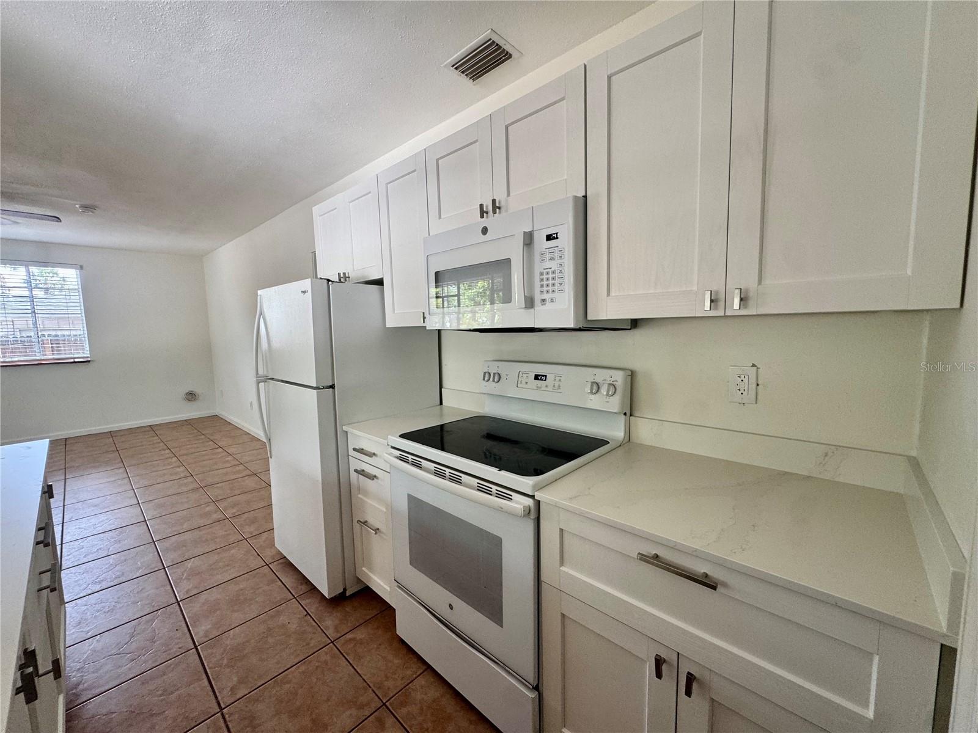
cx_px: 489
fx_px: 396
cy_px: 366
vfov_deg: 85.7
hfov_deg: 102.1
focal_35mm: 14
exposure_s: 1/99
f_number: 2.2
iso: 100
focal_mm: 2.22
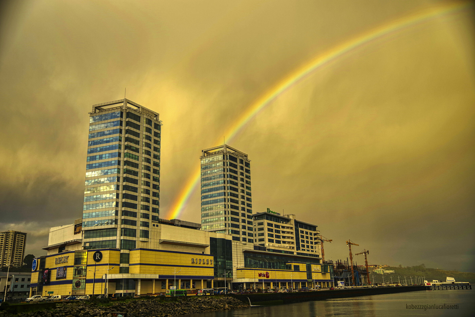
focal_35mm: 31
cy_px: 158
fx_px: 409
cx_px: 238
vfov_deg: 42.4
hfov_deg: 60.3
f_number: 2.8
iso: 100
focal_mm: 31
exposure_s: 1/800
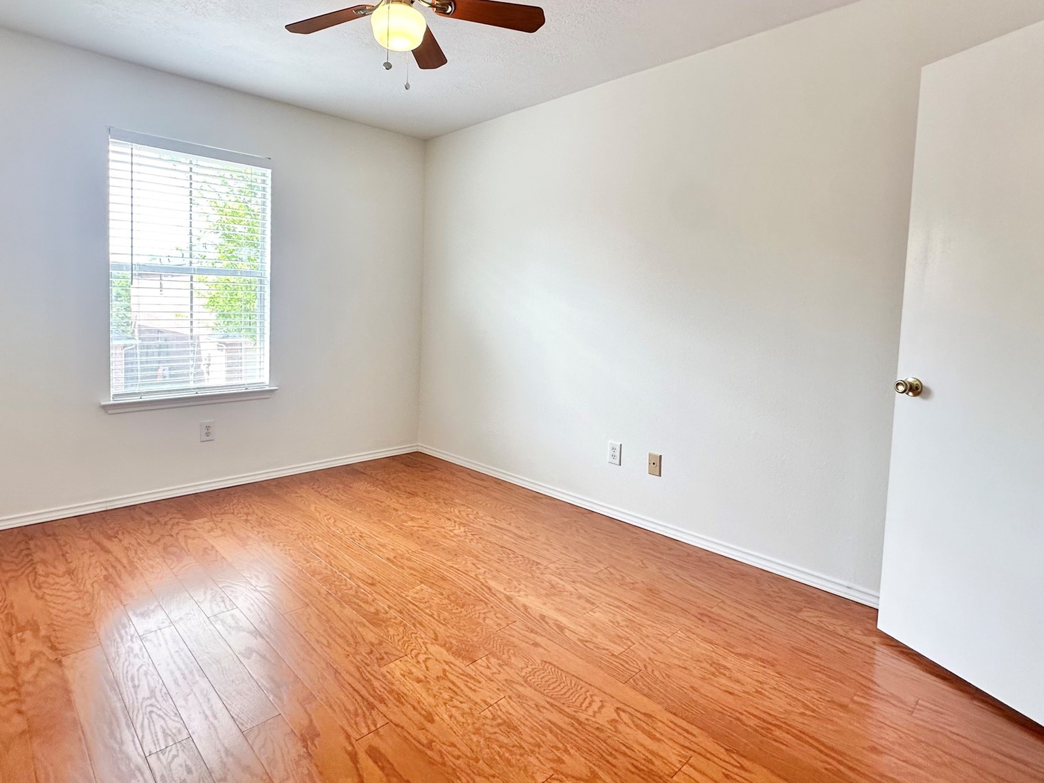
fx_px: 573
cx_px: 469
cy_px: 335
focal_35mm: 19
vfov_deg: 68.3
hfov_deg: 84.4
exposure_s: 1/120
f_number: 2.2
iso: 125
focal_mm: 2.22
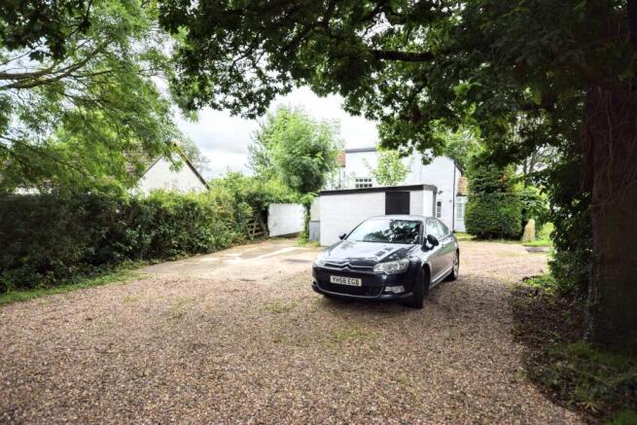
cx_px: 318
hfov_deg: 77.3
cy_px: 212
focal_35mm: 22
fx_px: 398
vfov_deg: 56.2
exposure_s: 1/160
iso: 100
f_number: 6.3
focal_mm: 15
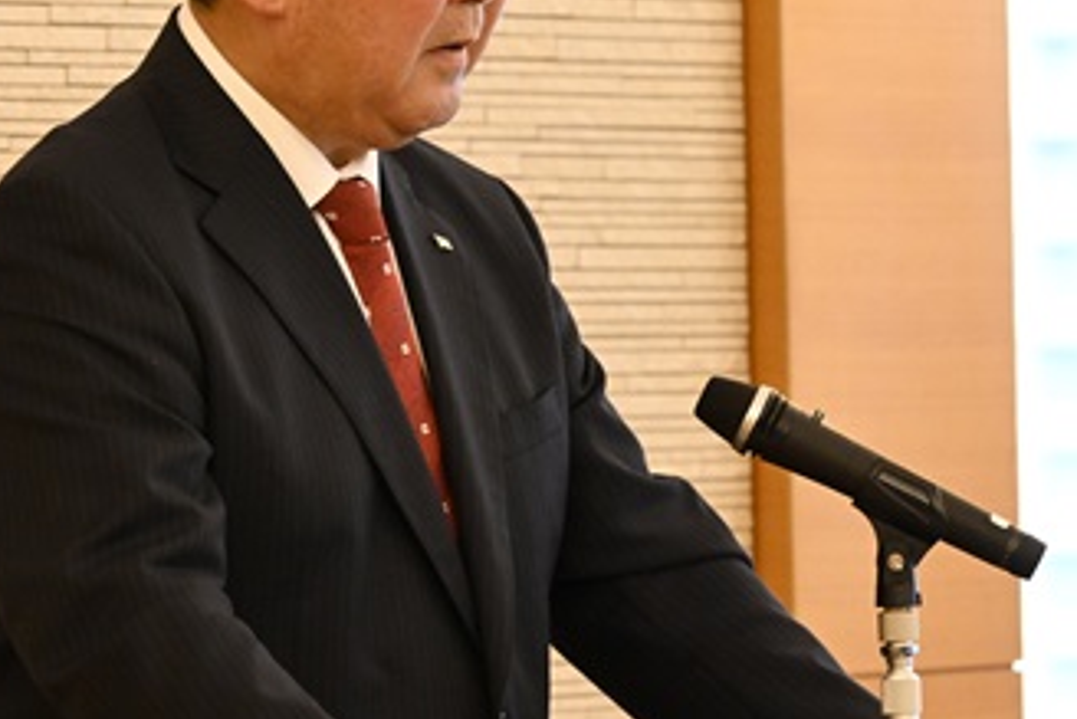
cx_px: 519
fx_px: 9038
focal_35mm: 302
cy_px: 233
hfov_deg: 6.8
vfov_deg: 4.6
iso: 4500
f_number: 5
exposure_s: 1/125
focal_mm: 110
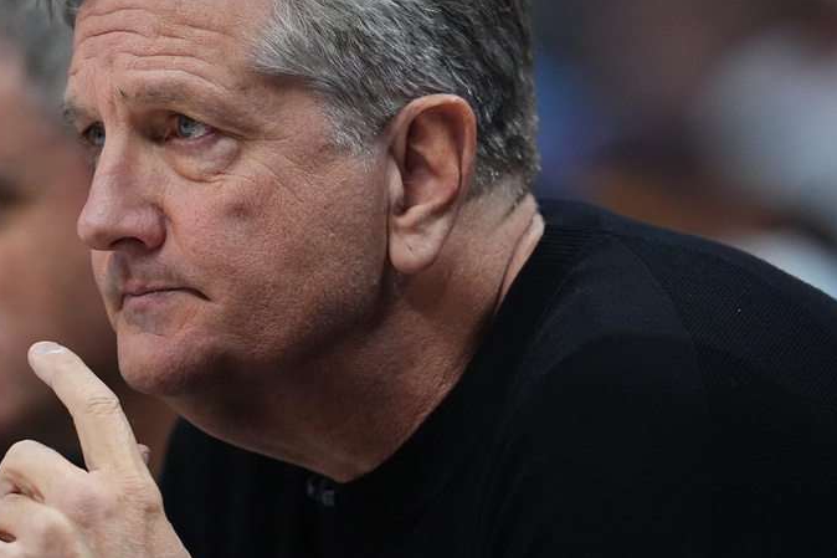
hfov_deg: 3.4
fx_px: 14132
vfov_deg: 2.3
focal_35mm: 608
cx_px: 205
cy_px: 301
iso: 5000
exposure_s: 1/2000
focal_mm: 400
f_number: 3.2
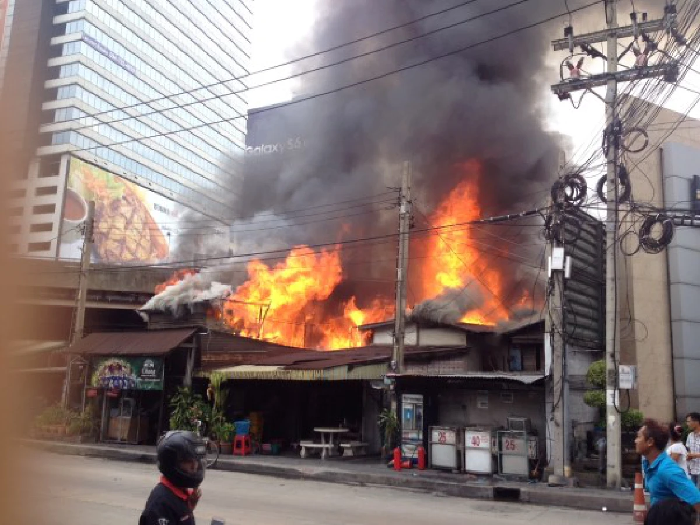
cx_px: 350
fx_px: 707
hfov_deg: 52.6
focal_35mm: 35
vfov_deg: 40.7
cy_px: 262
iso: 50
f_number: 2.4
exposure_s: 1/593
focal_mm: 4.28
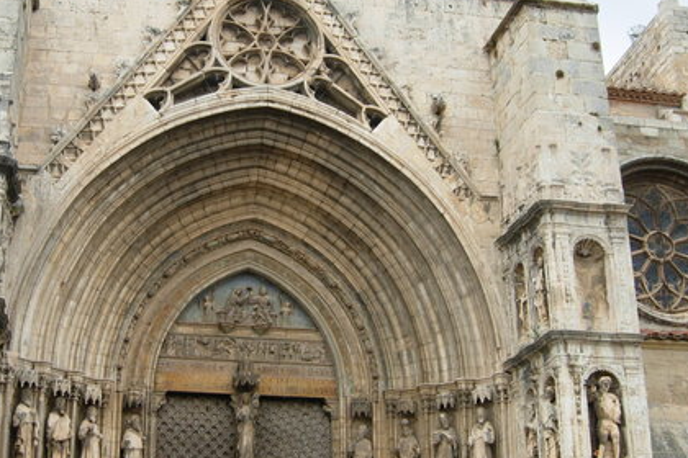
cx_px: 306
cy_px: 224
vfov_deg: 23.8
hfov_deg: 35.0
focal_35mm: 57
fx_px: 1089
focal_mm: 7.5
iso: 50
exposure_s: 1/108
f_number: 4.3
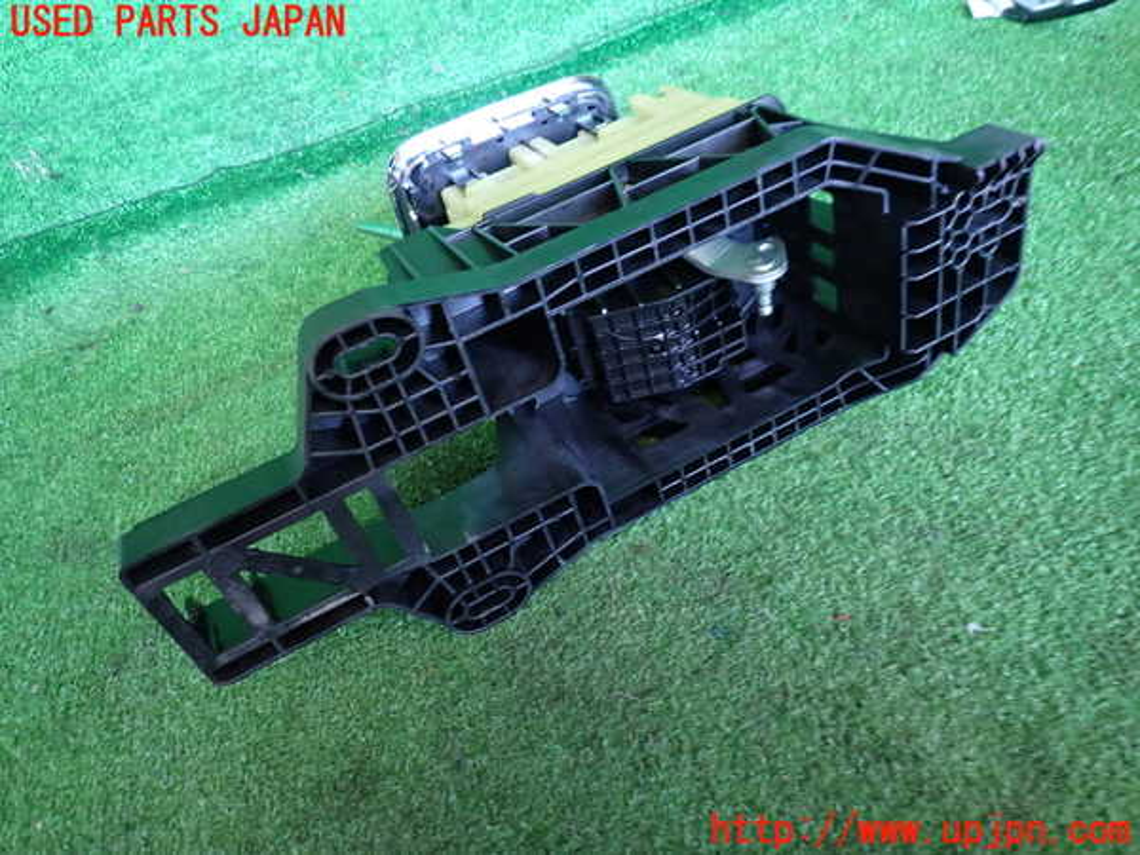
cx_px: 570
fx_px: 823
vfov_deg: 54.9
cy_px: 428
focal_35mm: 25
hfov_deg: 69.4
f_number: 2
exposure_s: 1/30
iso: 400
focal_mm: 4.5
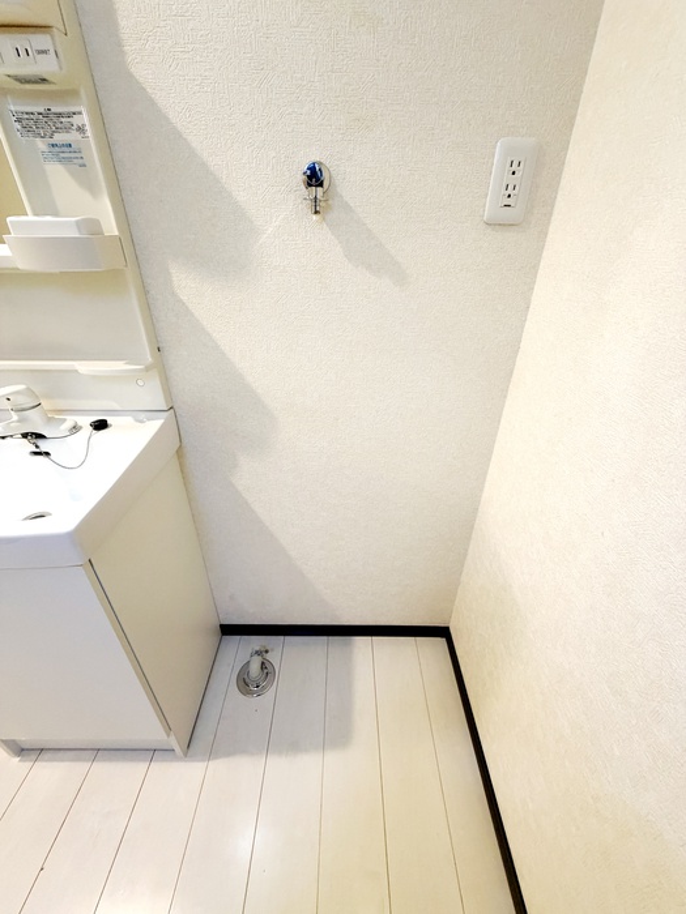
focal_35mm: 14
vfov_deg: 102.1
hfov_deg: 85.7
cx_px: 343
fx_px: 370
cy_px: 457
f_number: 2.2
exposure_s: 1/50
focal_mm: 2.22
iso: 320
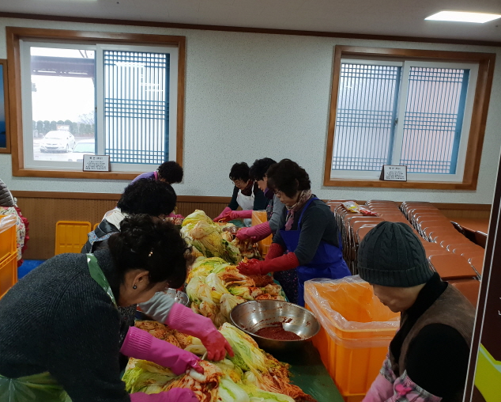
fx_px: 415
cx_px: 227
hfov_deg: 62.1
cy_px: 201
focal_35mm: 28
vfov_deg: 51.6
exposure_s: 1/60
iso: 200
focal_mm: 4.3
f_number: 2.4
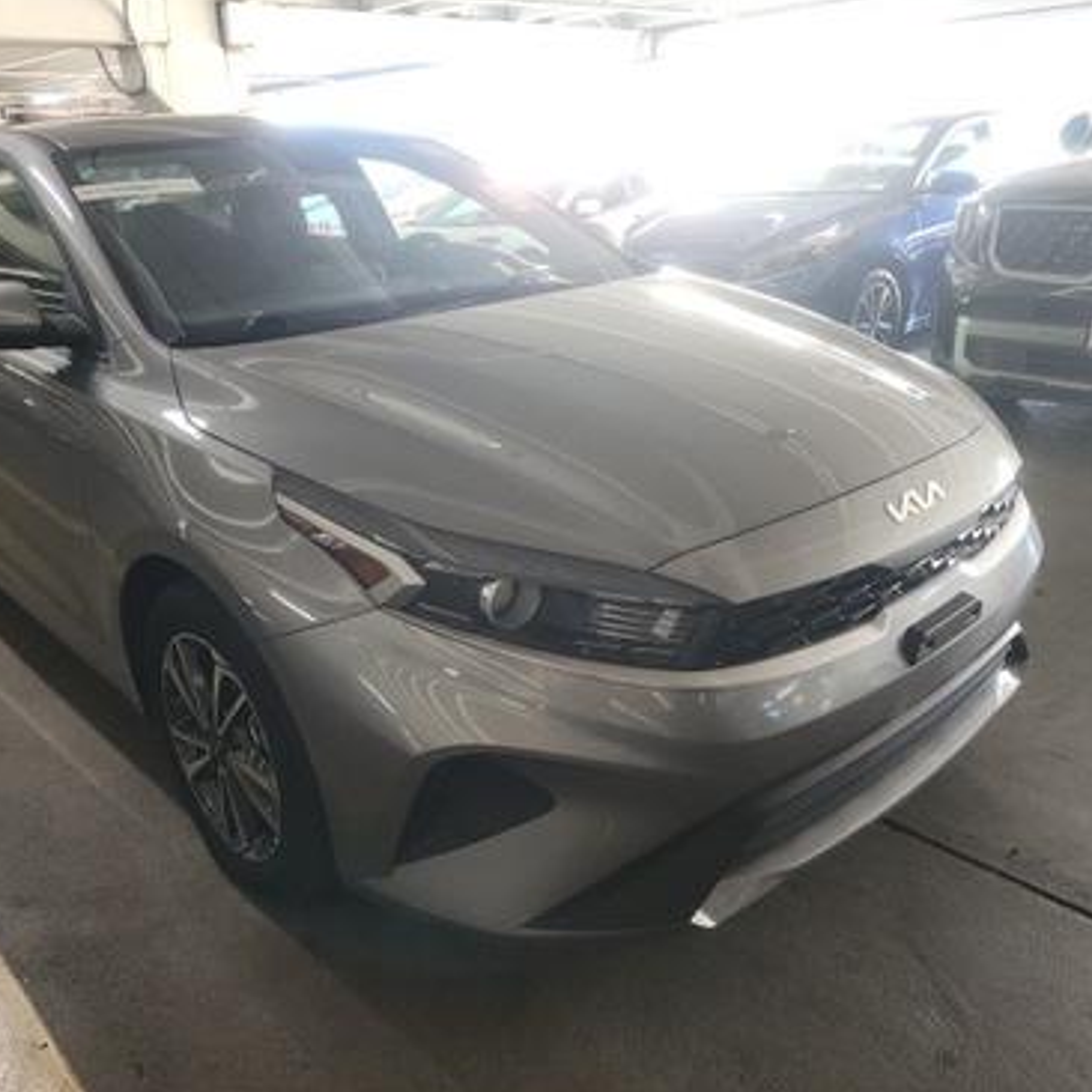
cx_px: 465
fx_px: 999
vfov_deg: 57.3
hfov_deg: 57.1
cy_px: 540
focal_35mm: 28
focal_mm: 6.4
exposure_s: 1/60
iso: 920
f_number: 1.8
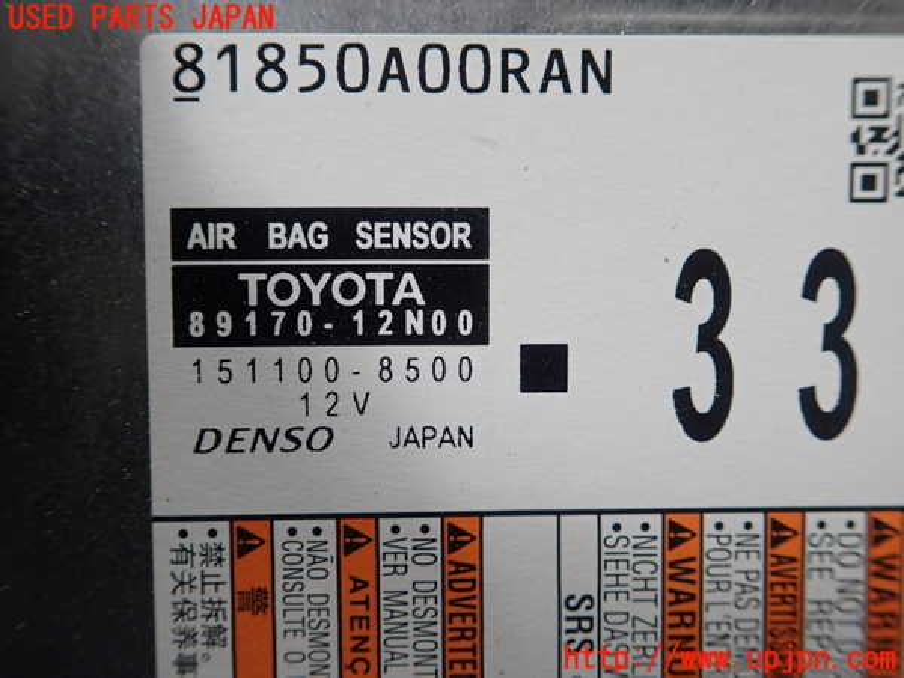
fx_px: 783
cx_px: 452
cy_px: 339
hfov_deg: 60.0
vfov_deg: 46.8
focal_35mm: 30
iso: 320
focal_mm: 5.5
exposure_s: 1/125
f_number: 2.3
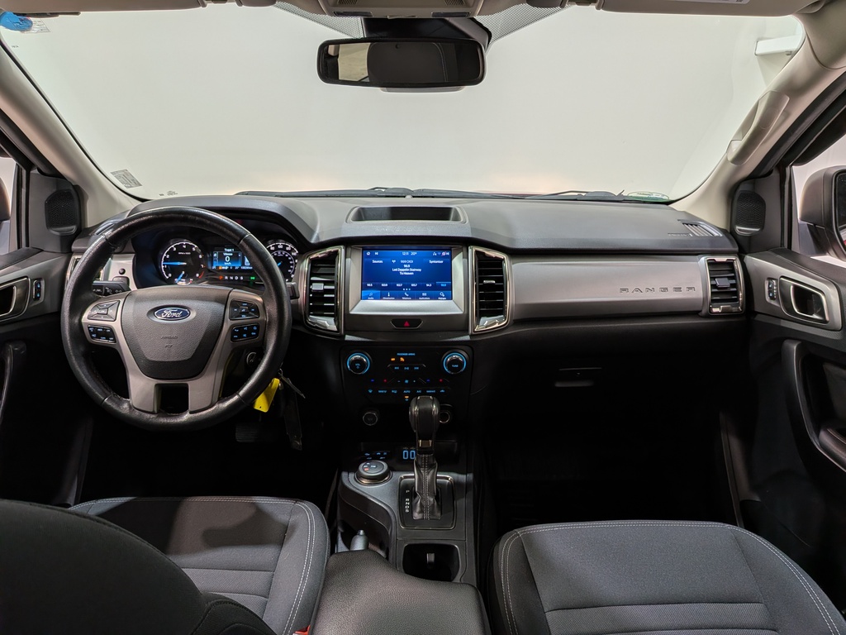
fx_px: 587
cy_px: 318
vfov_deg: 56.8
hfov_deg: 71.6
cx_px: 423
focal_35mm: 24
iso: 27
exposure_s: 1/119
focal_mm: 4.53
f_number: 1.7
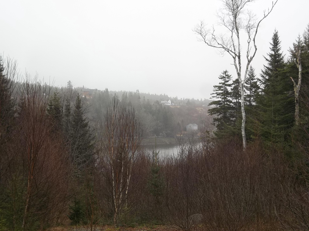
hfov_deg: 36.2
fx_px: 473
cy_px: 116
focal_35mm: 53
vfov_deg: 27.5
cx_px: 156
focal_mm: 9.3
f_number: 5
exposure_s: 1/125
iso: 80
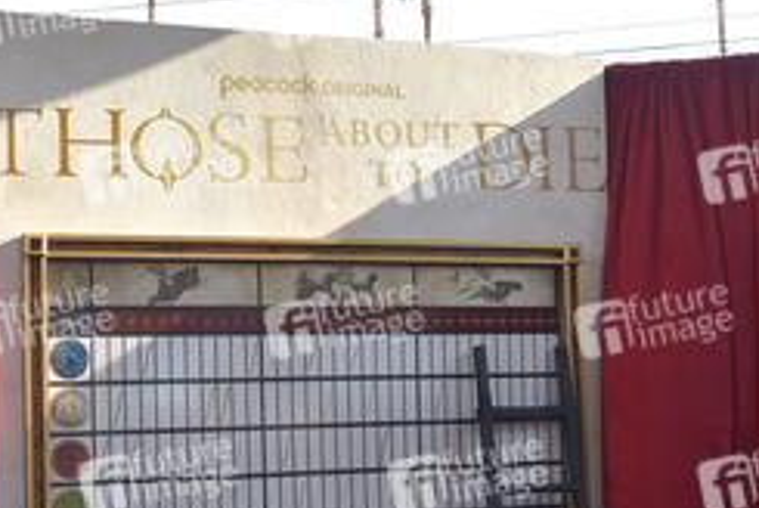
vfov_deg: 24.3
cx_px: 384
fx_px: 1161
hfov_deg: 36.2
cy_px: 400
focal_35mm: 55
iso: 320
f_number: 6.3
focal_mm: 30
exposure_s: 1/250
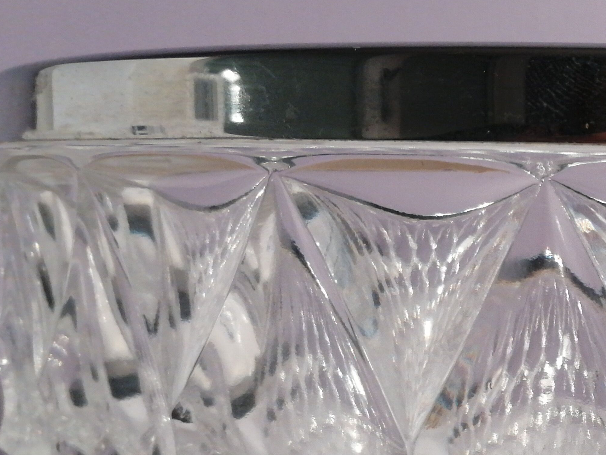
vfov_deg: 20.6
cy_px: 458
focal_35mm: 69
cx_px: 734
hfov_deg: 25.2
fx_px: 1208
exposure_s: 1/50
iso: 125
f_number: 1.8
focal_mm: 3.95
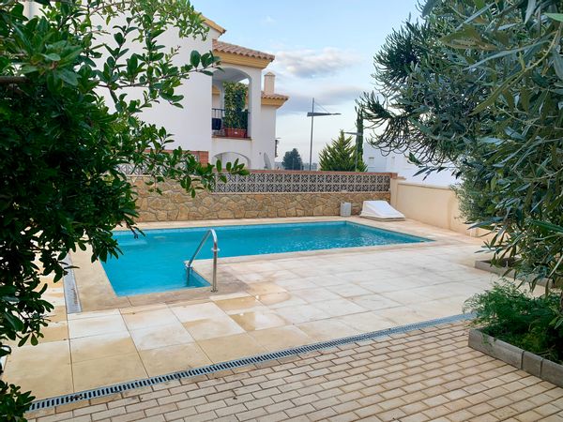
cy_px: 211
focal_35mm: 26
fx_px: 423
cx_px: 282
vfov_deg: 53.1
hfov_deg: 67.3
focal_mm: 4.25
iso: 25
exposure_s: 1/163
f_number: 1.8
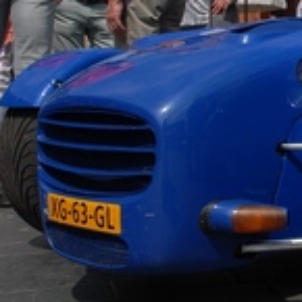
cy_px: 102
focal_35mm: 73
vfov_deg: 23.6
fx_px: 721
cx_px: 396
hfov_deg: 21.4
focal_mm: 18
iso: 100
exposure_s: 1/320
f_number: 9
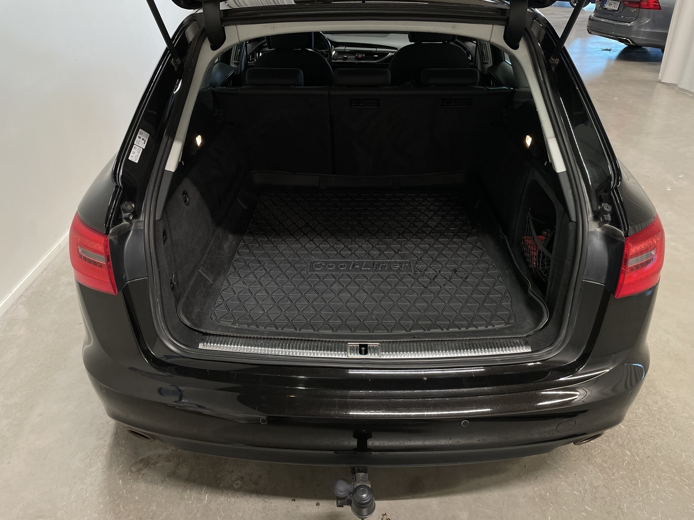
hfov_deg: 67.3
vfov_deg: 53.1
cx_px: 347
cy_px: 260
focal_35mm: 26
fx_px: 521
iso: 125
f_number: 1.6
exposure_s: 1/100
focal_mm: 4.2
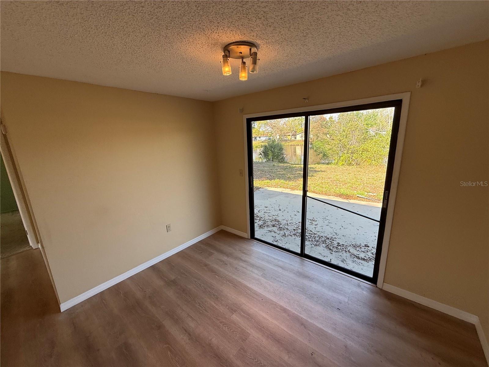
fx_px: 198
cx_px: 244
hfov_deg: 102.1
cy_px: 184
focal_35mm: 14
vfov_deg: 85.7
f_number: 2.2
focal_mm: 2.22
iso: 50
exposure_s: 1/285
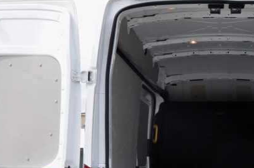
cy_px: 156
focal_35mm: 79
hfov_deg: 25.0
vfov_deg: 16.9
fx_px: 558
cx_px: 222
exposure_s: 1/250
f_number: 8
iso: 500
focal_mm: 21
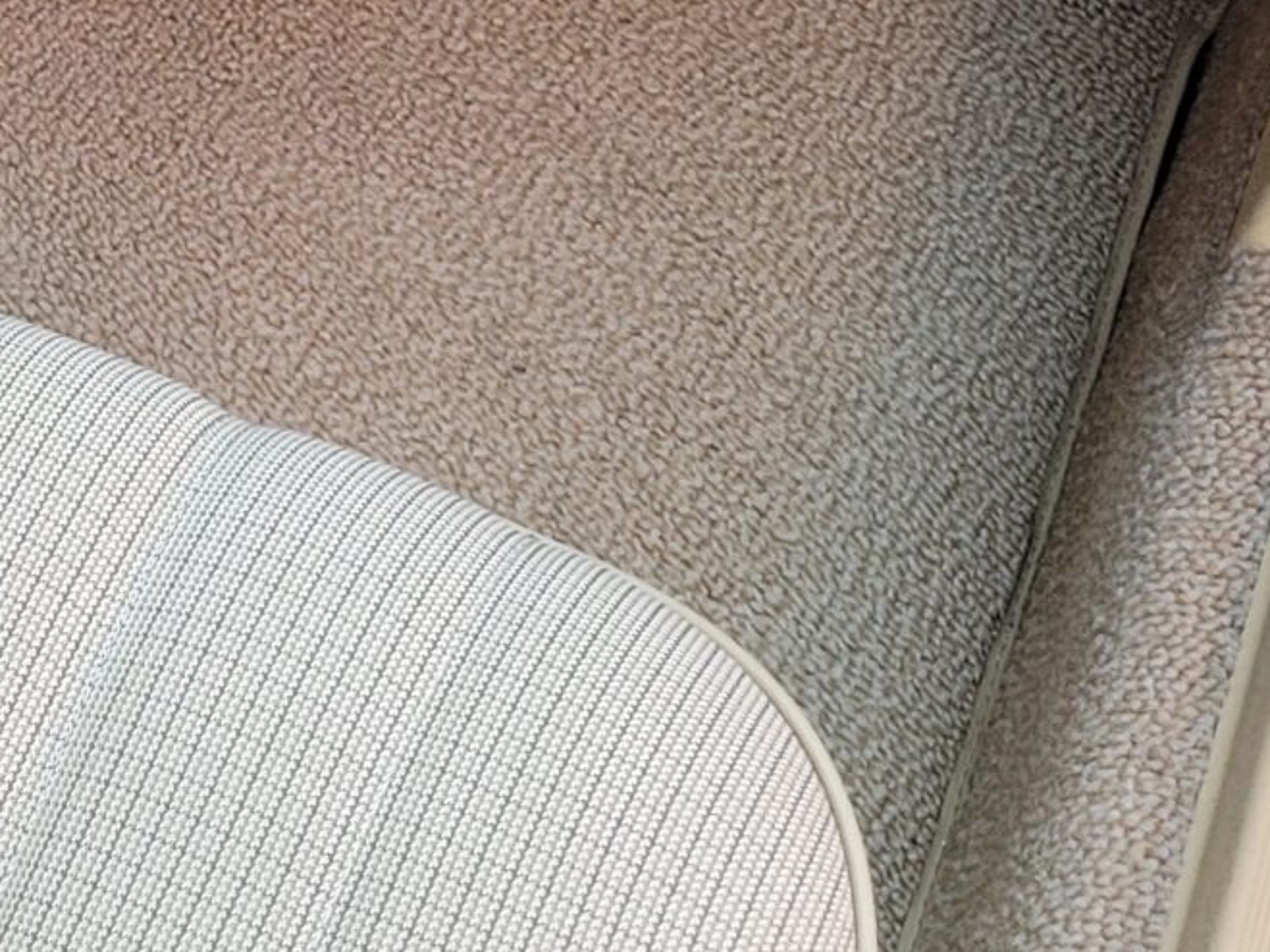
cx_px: -707
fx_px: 3705
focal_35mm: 101
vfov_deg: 13.8
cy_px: -476
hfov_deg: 17.3
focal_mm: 5.4
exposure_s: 1/50
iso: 250
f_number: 1.8
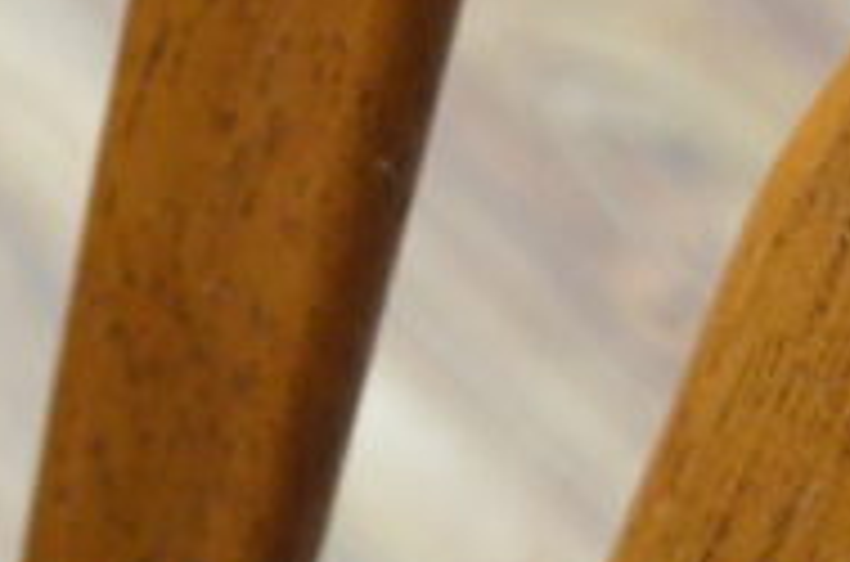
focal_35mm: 260
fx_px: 6123
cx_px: -553
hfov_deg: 7.7
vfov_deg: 5.1
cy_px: 1470
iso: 2800
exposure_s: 1/30
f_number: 4.8
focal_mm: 32
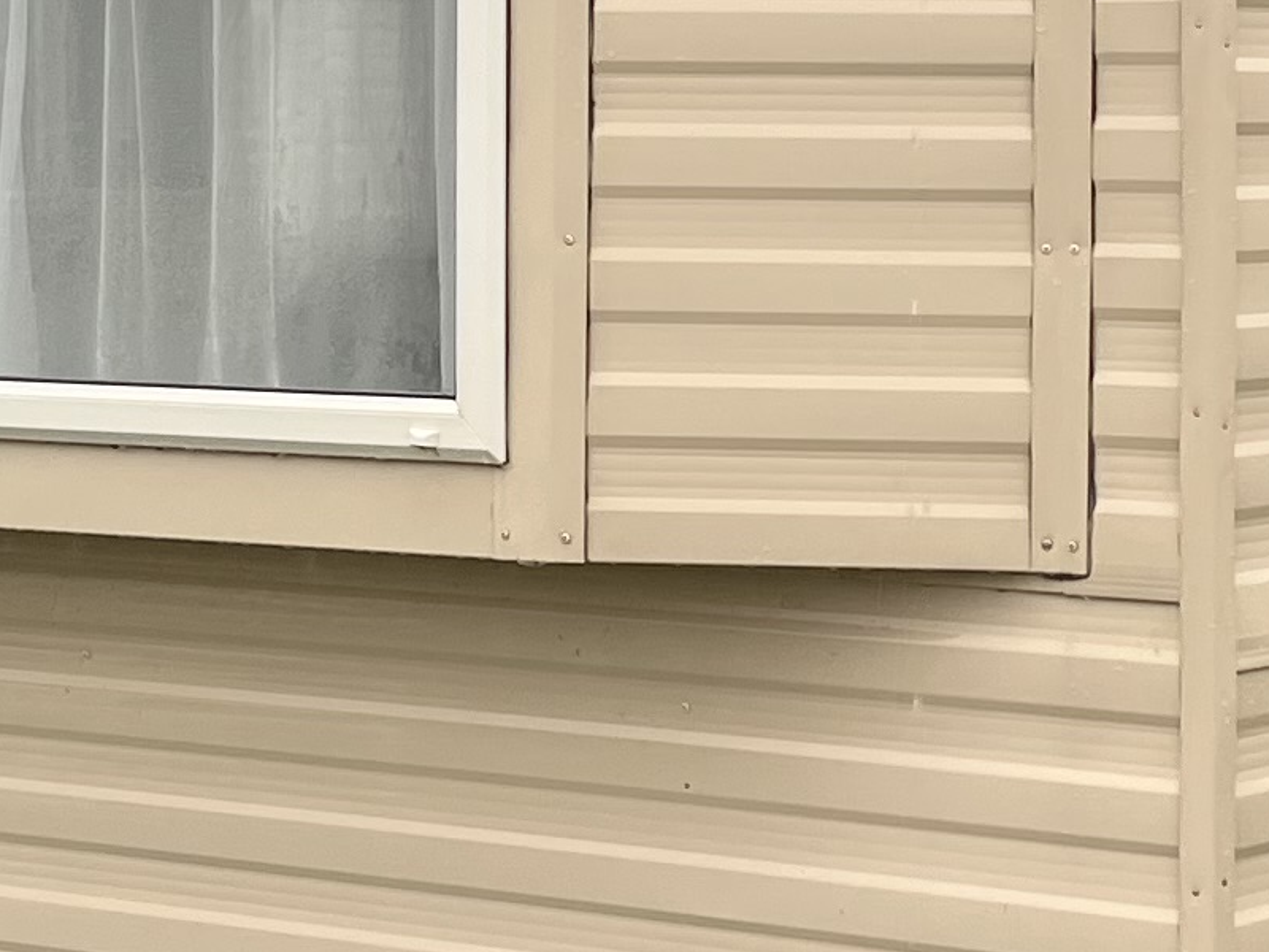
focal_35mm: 131
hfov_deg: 15.0
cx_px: 757
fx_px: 4802
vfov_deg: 11.2
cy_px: 38
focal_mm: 5.1
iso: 50
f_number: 1.6
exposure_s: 1/433
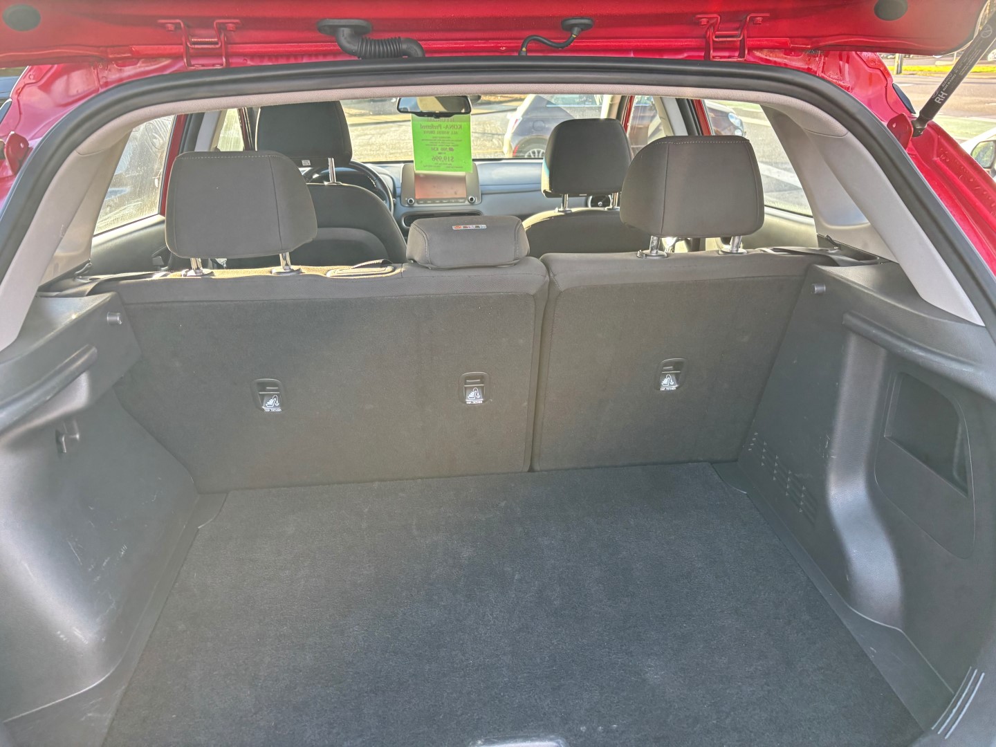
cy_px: 374
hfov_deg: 67.3
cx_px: 498
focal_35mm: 26
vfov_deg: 53.1
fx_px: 748
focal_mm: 5.96
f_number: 1.6
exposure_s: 1/121
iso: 100
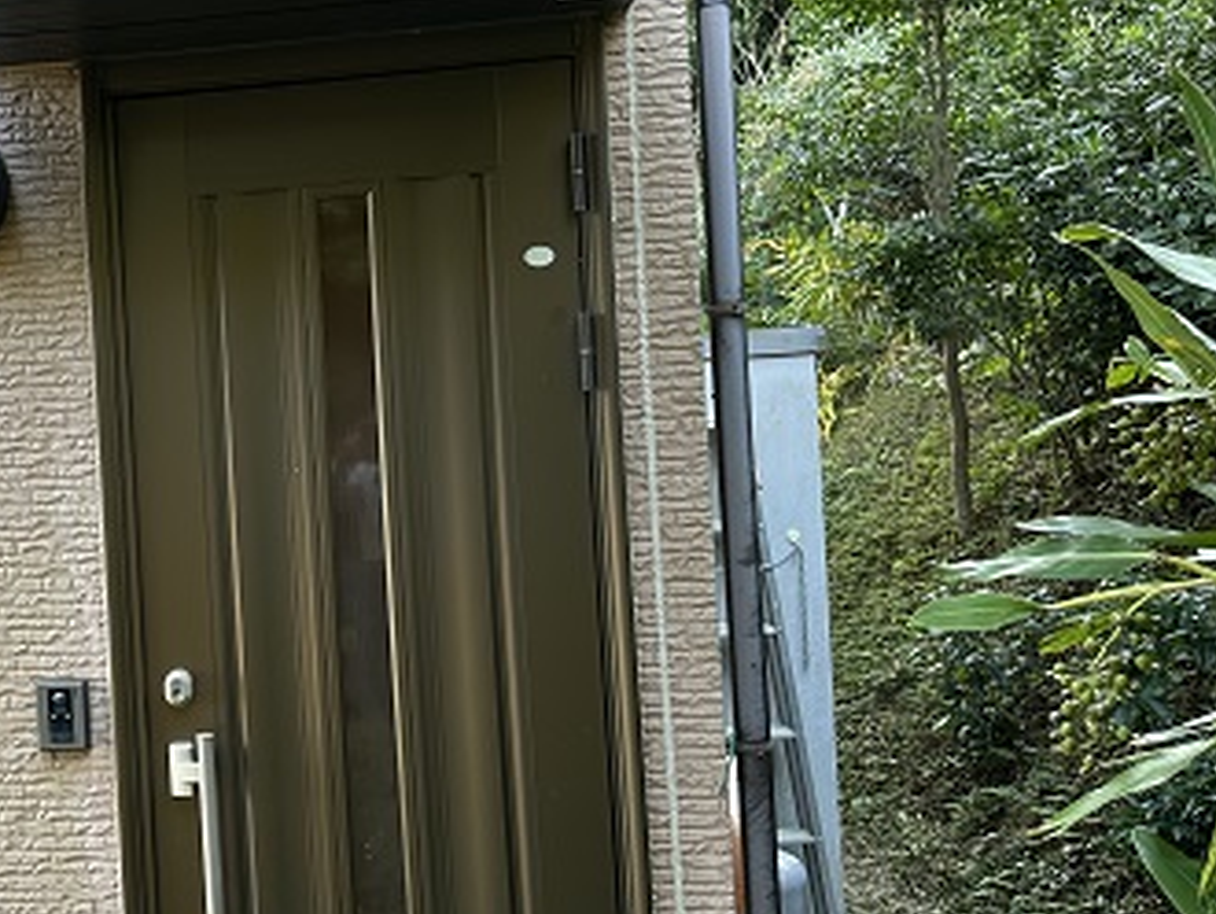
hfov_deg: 40.4
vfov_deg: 32.9
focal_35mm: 44
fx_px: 1547
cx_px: 179
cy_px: 435
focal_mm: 6.86
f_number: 1.78
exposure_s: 1/121
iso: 100
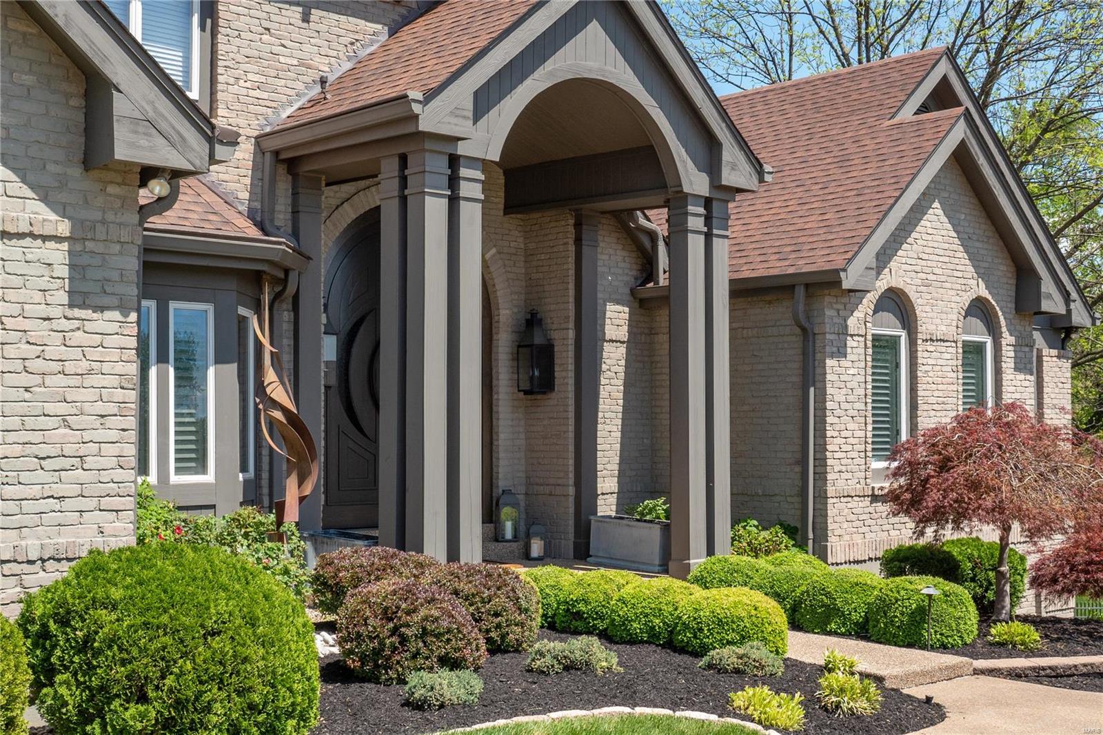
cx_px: 552
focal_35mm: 50
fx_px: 1532
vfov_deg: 27.0
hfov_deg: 39.6
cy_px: 368
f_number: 8
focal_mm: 25
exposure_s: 1/500
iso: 400
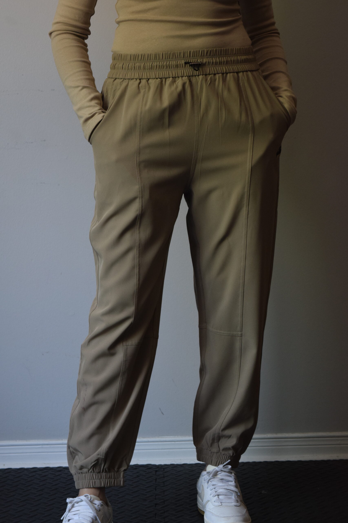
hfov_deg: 17.5
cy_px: 262
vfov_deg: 26.0
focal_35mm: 78
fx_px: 1131
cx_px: 174
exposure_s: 1/60
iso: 1100
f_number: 5.6
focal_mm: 52
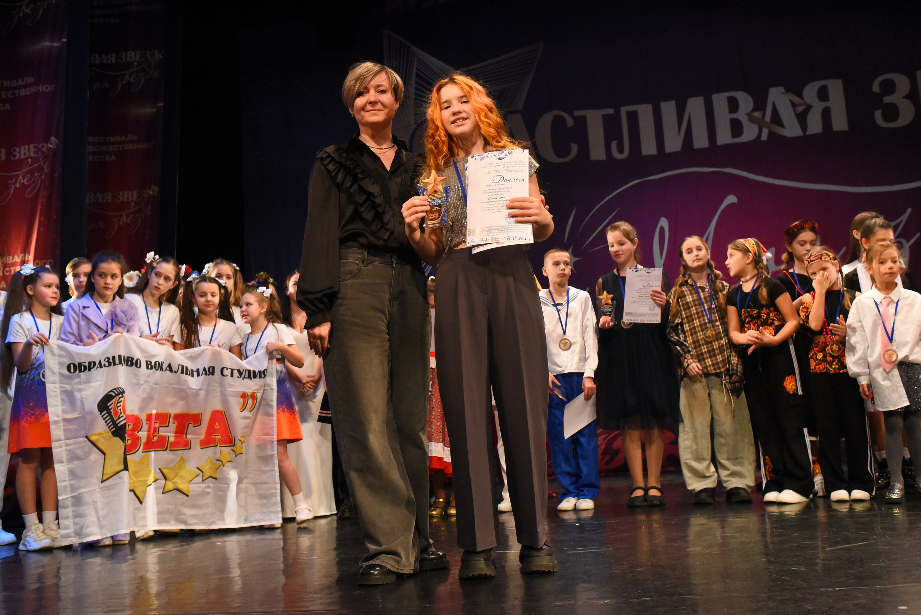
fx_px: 896
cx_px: 460
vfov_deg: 37.9
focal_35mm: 35
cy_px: 308
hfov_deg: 54.4
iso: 5000
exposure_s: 1/250
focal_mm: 35
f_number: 6.3
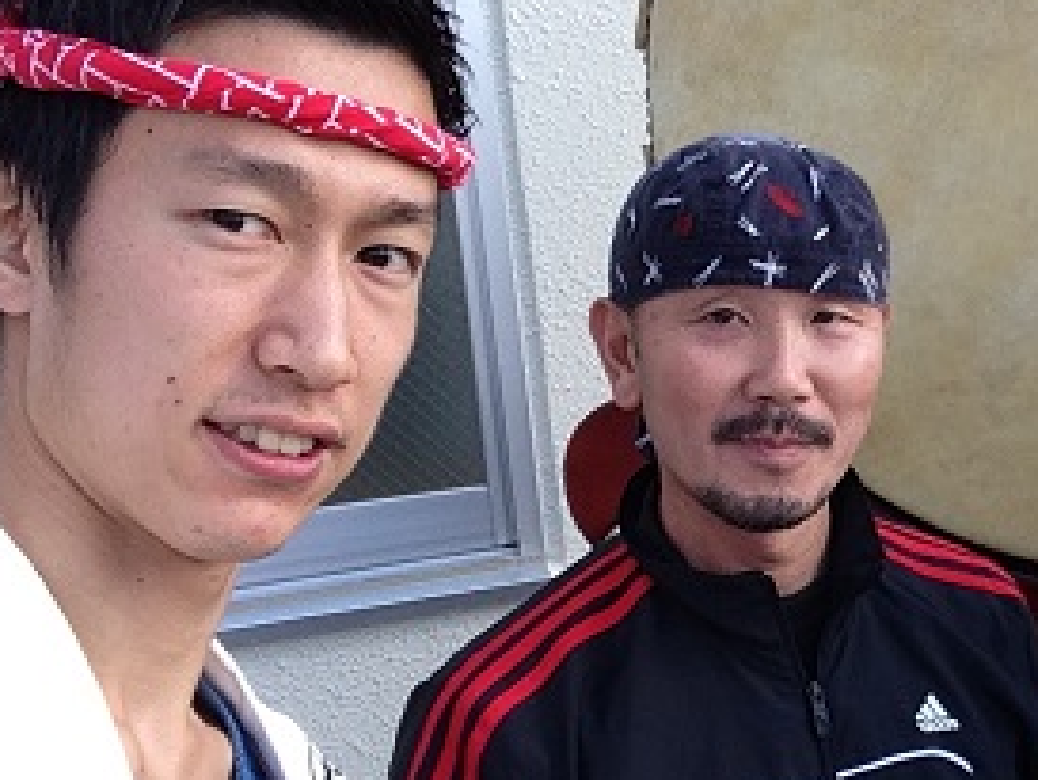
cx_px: 871
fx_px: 1920
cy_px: 481
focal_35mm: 64
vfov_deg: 22.9
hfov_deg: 29.4
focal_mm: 2.18
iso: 32
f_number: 2.4
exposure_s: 1/270
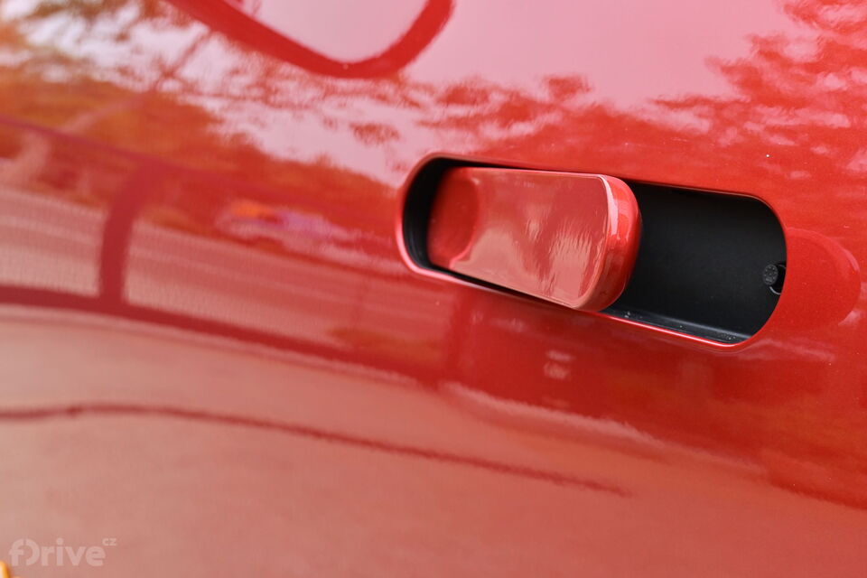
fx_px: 1445
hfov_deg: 33.4
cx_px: 434
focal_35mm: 60
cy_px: 289
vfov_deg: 22.6
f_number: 9
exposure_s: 1/320
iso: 400
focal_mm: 40
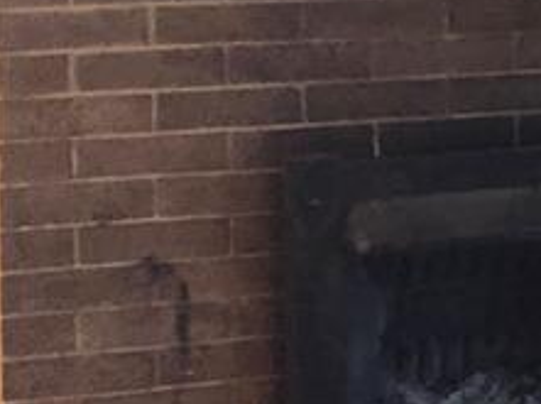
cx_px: 1131
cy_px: -116
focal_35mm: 130
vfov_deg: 11.1
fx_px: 2028
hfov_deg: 12.9
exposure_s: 1/15
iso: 100
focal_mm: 3.99
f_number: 1.8
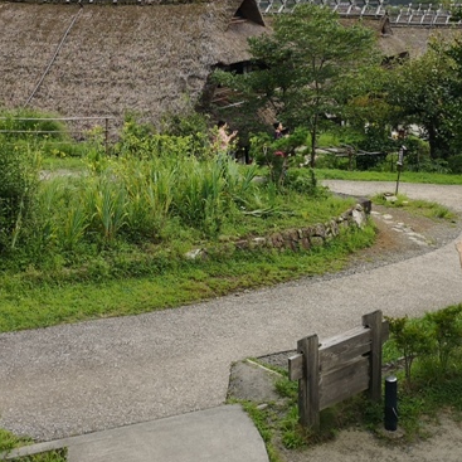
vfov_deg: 32.3
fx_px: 785
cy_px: 130
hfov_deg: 32.8
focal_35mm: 52
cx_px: 222
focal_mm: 3.95
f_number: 1.8
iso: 50
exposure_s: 1/828
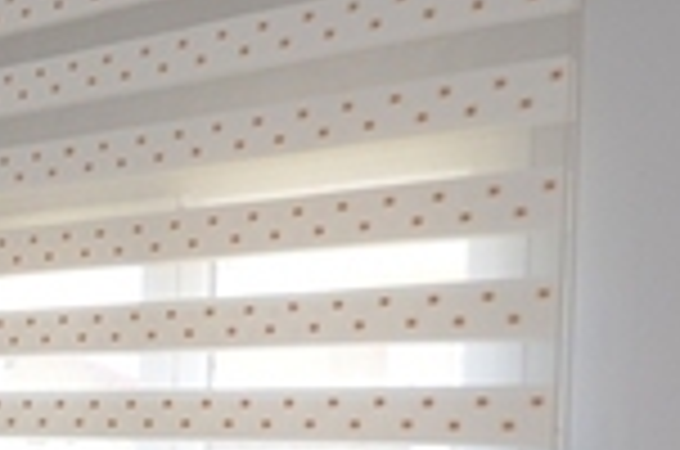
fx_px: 1357
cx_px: -381
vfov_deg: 18.2
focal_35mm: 72
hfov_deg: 22.3
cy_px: 482
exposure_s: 1/60
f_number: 7.1
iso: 400
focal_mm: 10
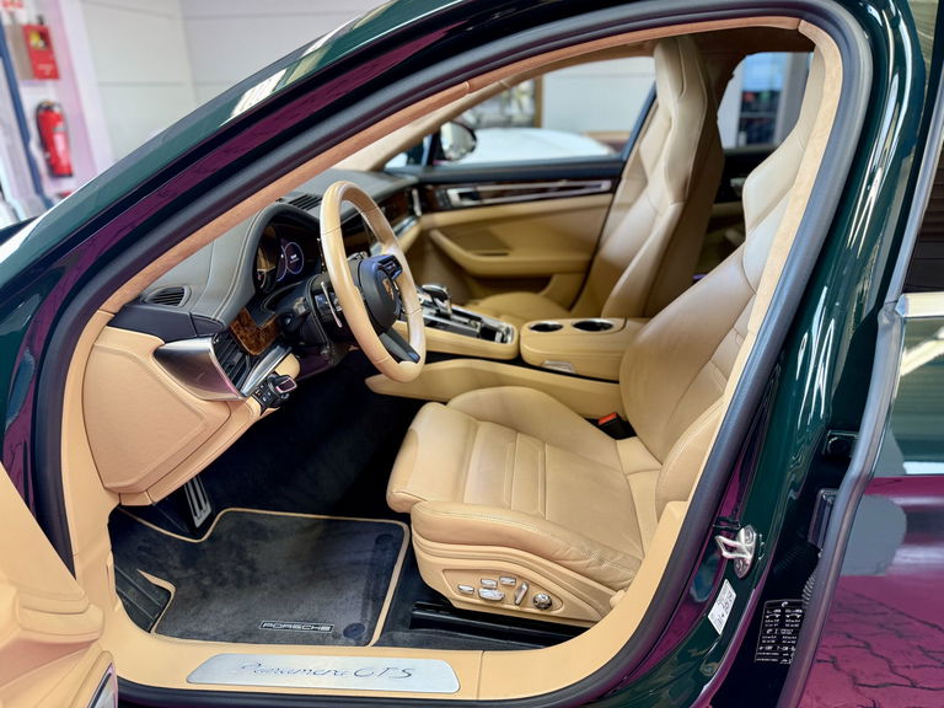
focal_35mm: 24
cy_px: 354
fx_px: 654
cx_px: 472
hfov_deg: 71.6
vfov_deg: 56.8
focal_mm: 6.76
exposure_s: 1/50
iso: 160
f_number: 1.78
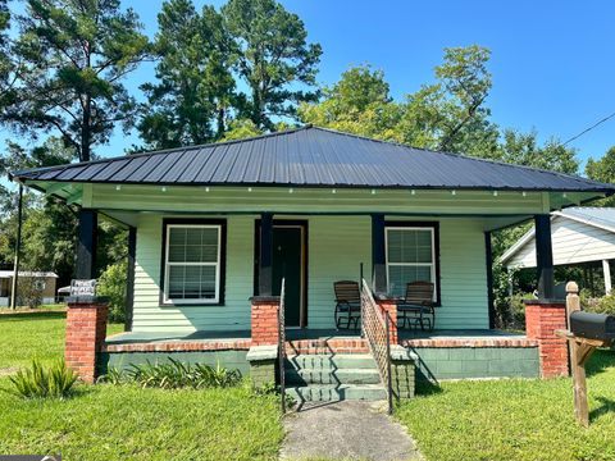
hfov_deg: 69.4
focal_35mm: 25
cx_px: 310
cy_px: 239
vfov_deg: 54.9
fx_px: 444
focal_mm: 6.86
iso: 80
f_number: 1.78
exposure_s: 1/2028
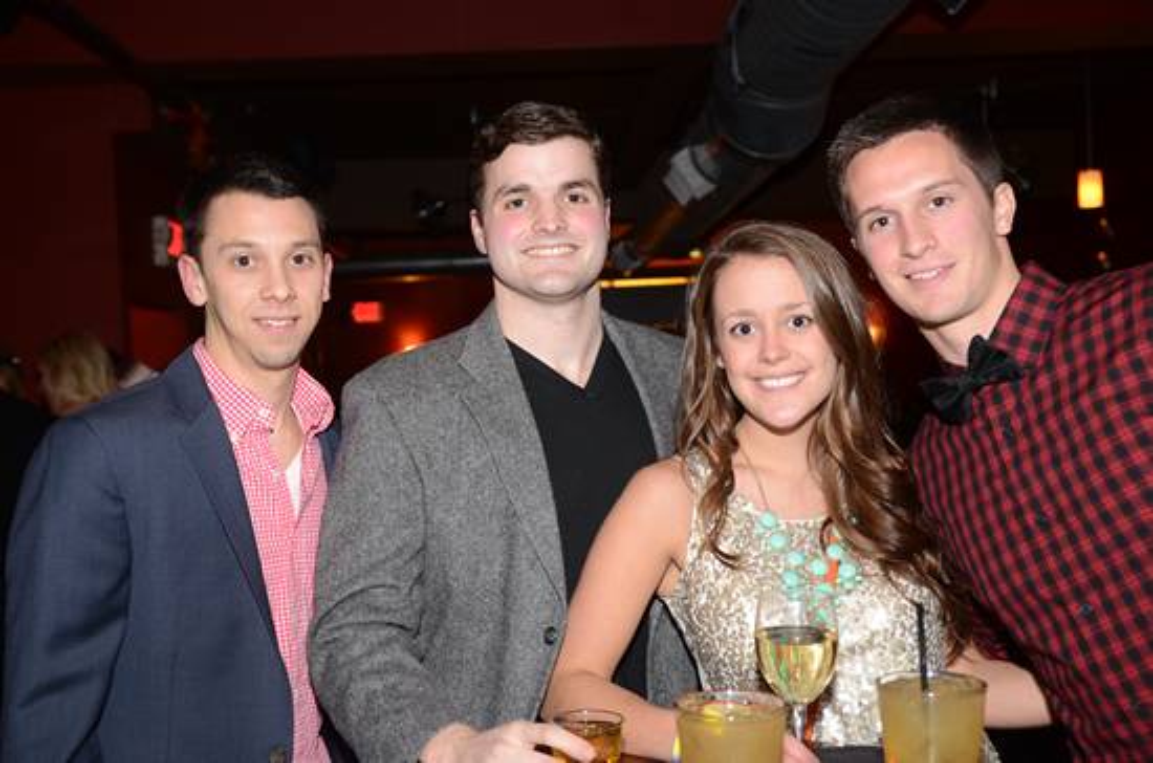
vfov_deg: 30.7
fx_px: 1390
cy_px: 382
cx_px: 576
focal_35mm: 44
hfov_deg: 45.1
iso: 1250
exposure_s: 1/40
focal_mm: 29
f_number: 3.5
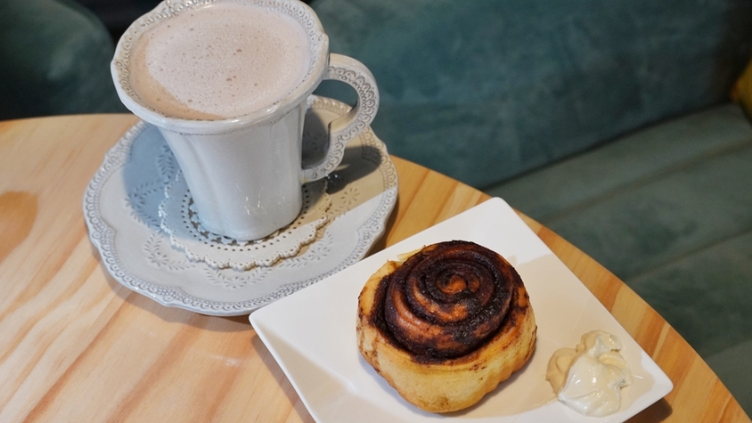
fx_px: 1546
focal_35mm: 78
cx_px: 377
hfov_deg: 27.3
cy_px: 221
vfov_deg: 15.6
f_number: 5
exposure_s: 1/25
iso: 1600
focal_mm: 49
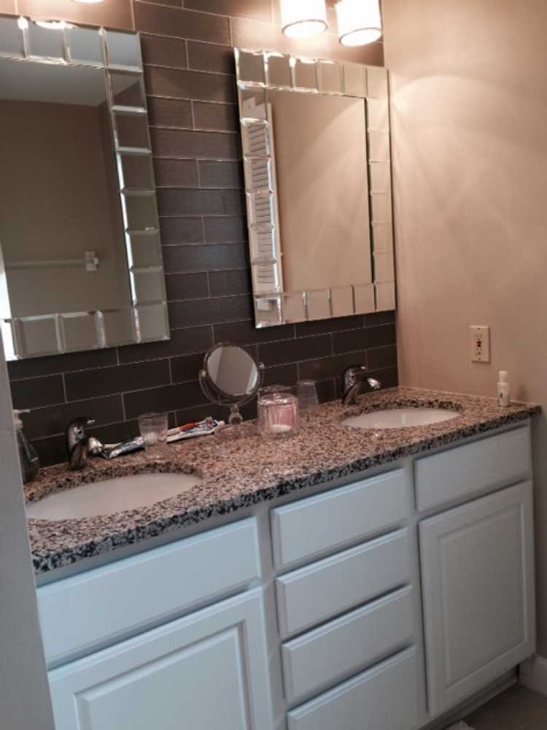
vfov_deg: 55.4
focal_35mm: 33
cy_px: 365
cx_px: 274
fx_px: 695
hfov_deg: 42.9
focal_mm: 4.12
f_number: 2.4
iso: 50
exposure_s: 1/30
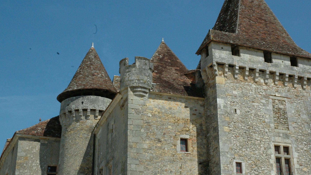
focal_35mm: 70
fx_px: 577
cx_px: 158
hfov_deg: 30.2
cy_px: 77
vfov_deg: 17.2
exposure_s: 1/200
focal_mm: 40
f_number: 22
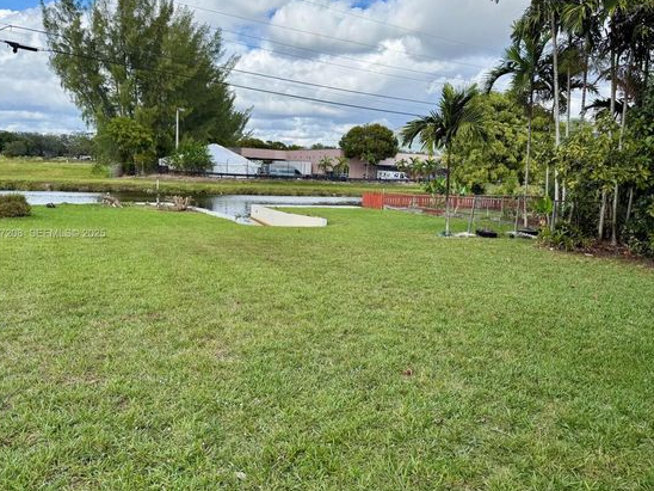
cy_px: 235
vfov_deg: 53.0
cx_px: 322
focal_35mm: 26
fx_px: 491
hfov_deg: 67.3
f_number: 1.78
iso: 80
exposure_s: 1/2370
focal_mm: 6.76
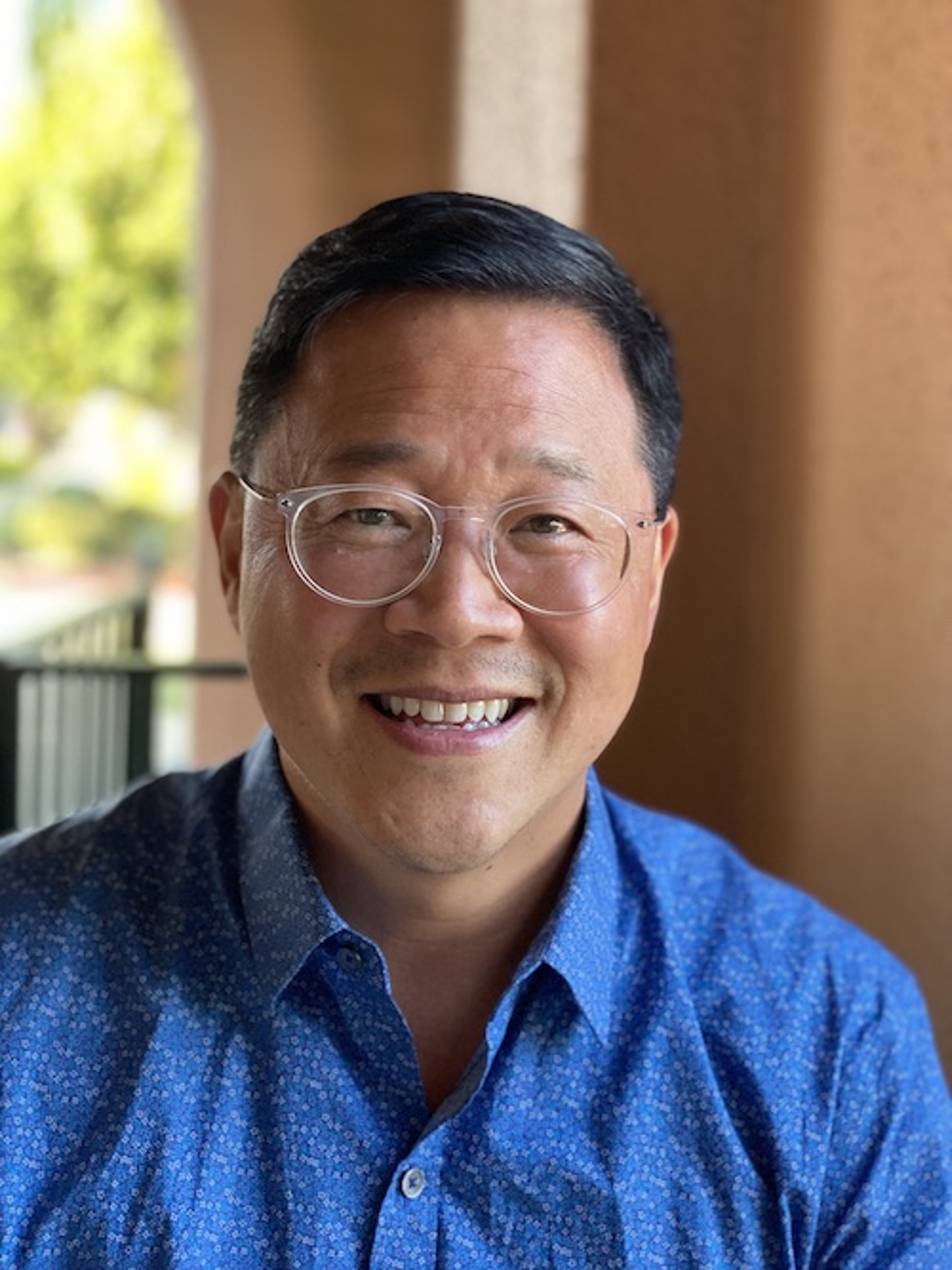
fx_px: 1907
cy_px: 635
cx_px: 476
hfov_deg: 28.0
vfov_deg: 36.8
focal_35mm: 52
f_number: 2
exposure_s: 1/120
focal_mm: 6
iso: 250
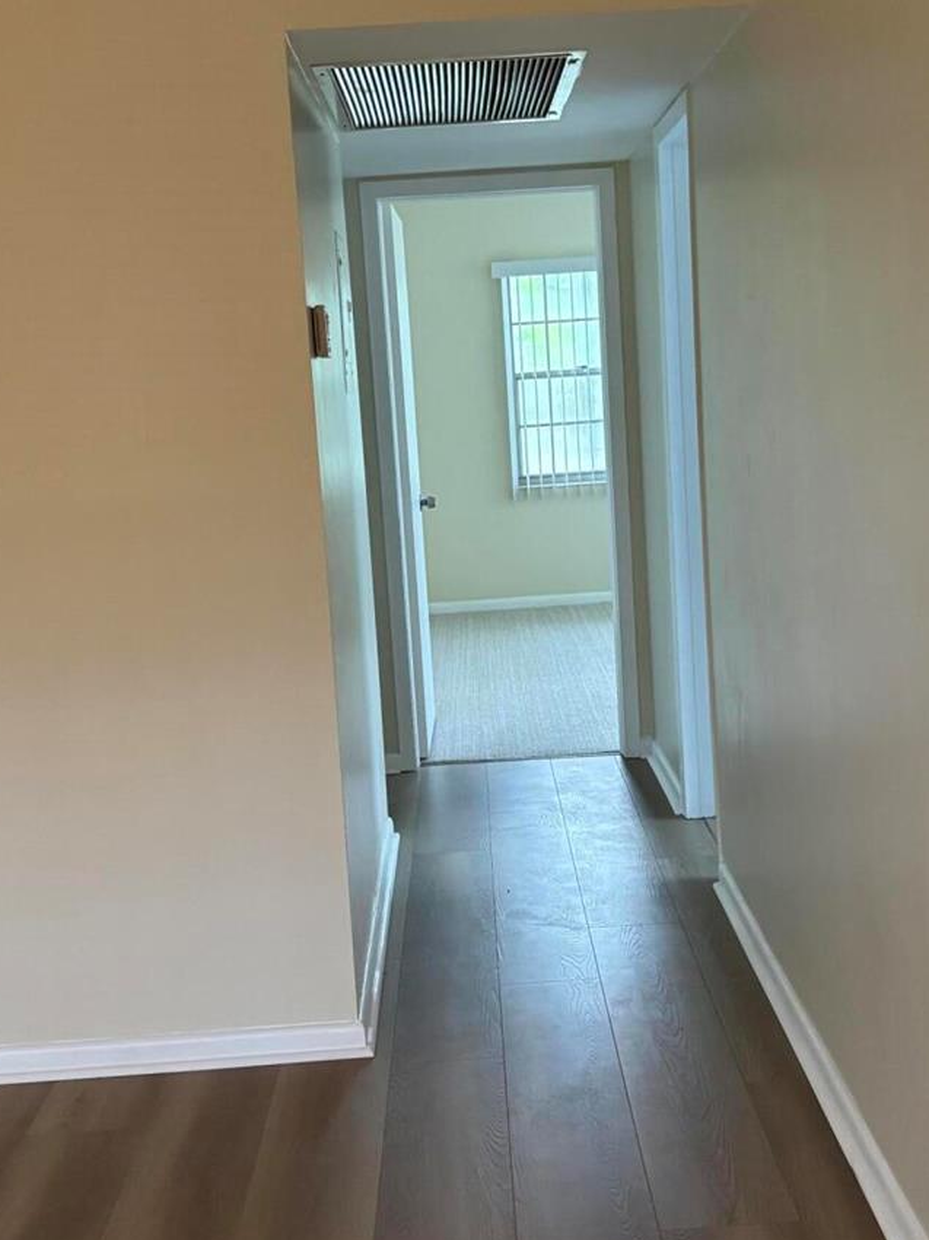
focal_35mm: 47
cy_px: 605
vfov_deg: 40.4
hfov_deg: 30.9
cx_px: 491
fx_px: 1683
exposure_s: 1/60
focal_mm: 5.96
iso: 320
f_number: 1.6
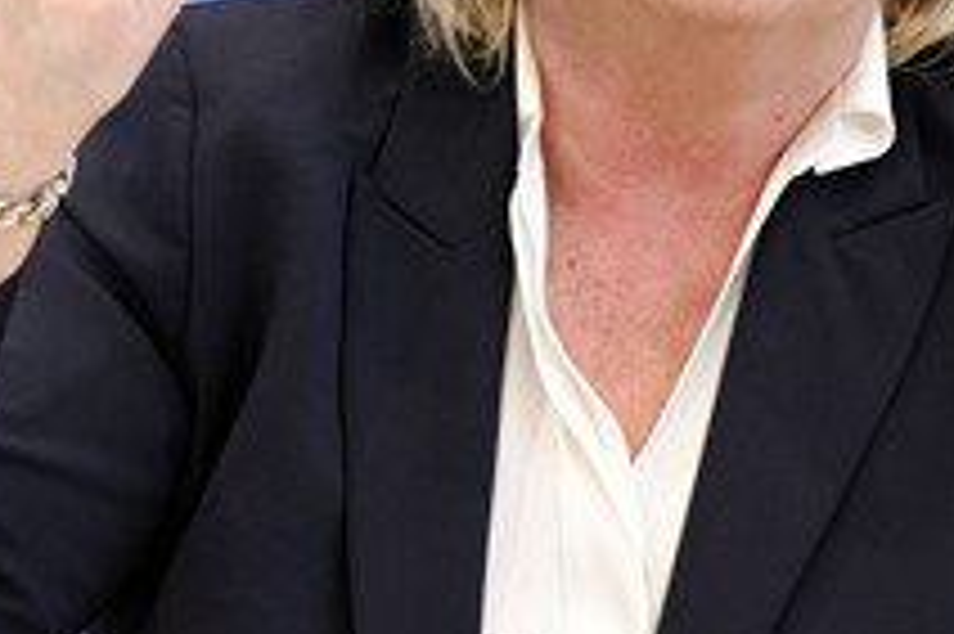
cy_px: -27
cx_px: 520
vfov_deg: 5.4
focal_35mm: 255
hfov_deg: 8.1
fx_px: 6752
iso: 3200
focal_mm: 120
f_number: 5.6
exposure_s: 1/500
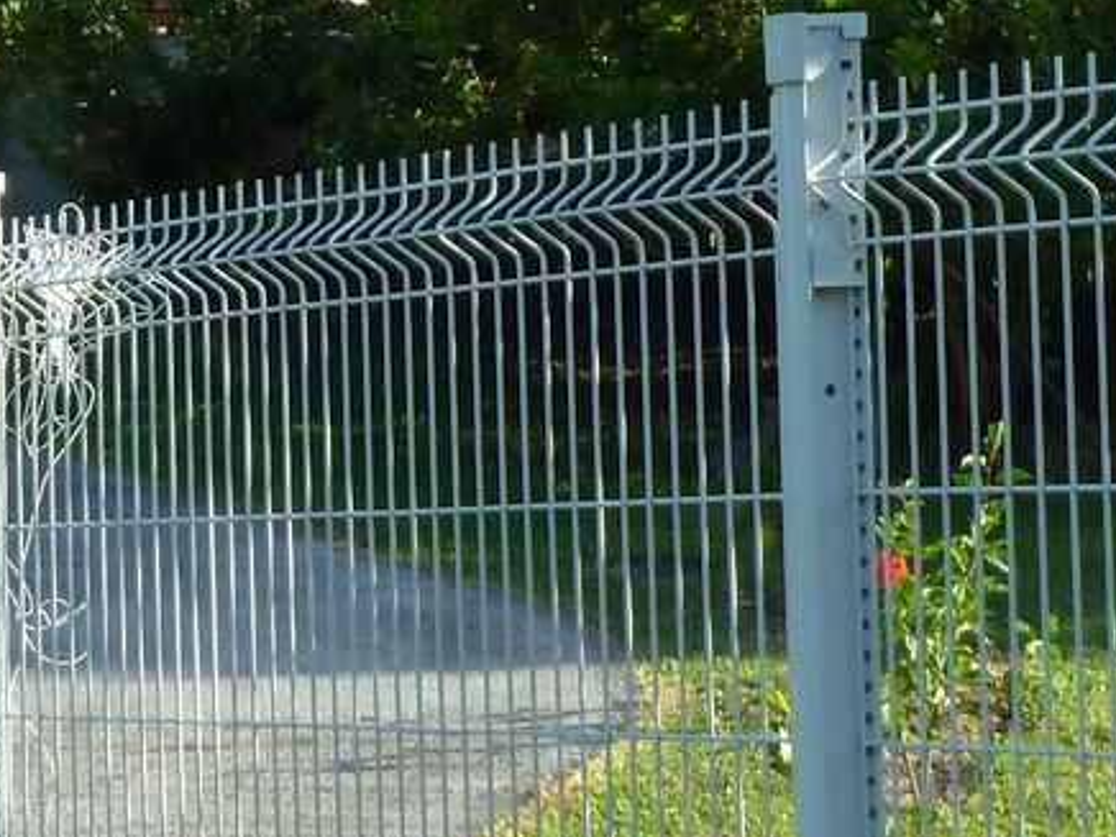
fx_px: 6512
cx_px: 292
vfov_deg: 7.3
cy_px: -46
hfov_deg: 9.8
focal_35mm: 202
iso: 80
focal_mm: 9.1
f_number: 3.9
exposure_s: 1/200
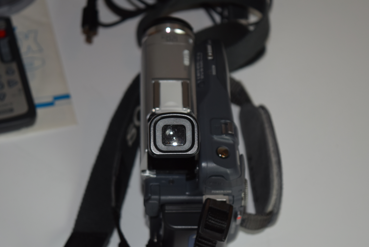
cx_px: 184
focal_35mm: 82
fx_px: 846
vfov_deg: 16.6
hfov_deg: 24.6
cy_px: 124
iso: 400
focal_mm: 55
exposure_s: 1/100
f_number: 5.6
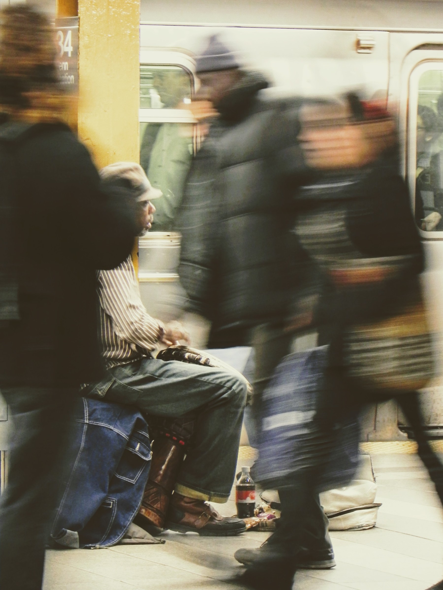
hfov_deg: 7.0
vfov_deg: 9.3
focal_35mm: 212
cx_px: 222
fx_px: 3617
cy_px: 295
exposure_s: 1/8.7
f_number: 4.5
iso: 400
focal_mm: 37.7
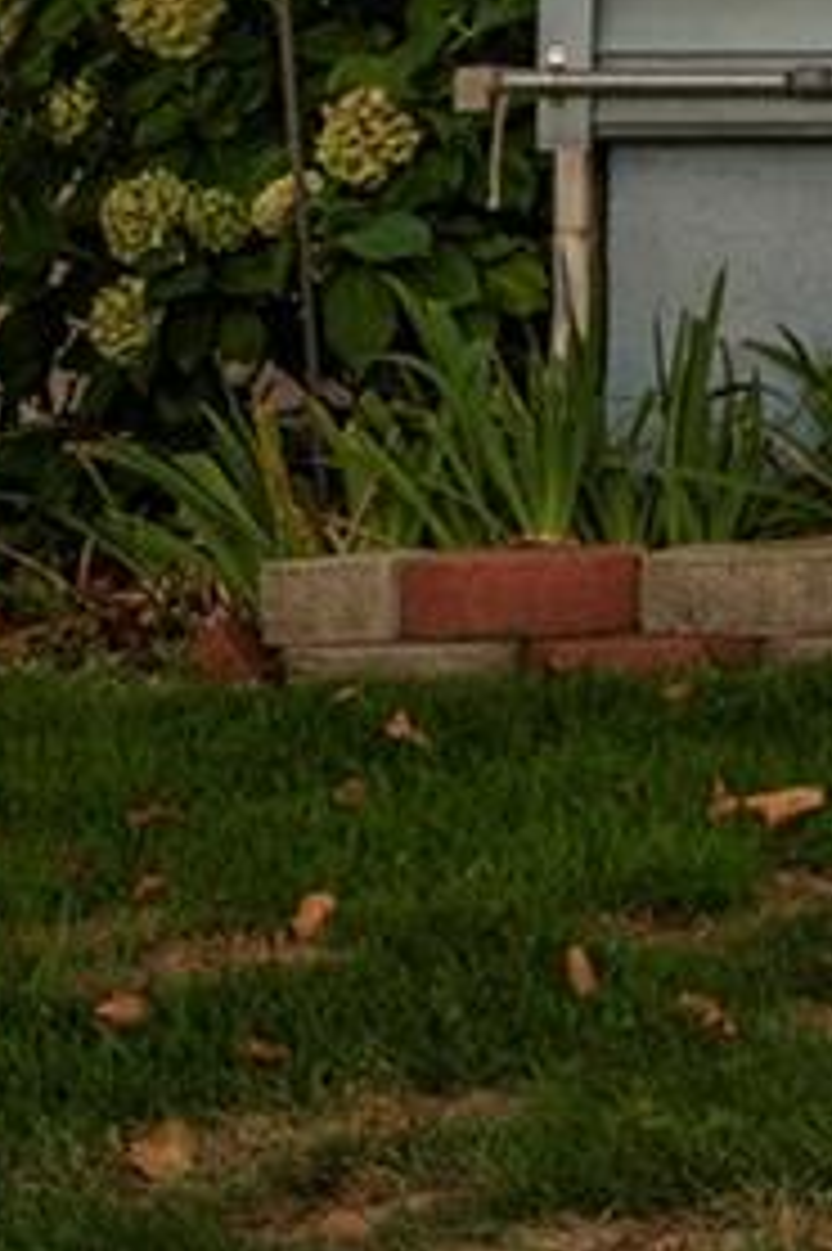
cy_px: -1004
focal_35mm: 140
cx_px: 2379
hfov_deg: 8.4
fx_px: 4859
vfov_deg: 13.2
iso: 100
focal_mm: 19
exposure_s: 1/5
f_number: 8
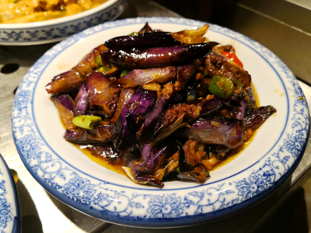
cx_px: 156
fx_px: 243
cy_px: 116
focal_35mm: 27
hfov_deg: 65.3
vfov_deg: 51.4
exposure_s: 1/100
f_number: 1.6
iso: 80
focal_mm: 3.95
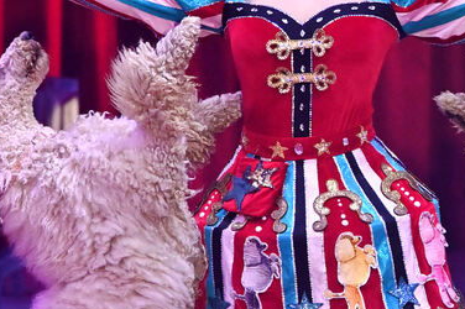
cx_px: 432
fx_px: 4530
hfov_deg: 5.9
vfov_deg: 3.9
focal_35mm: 351
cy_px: 197
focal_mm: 110
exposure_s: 1/1250
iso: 1600
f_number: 3.2
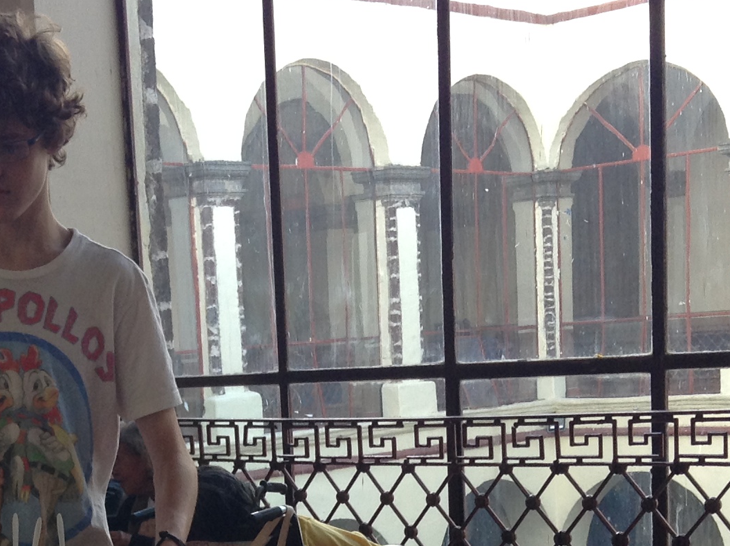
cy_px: 604
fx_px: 1706
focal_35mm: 81
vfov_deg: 17.5
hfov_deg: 23.9
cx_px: 174
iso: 32
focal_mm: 3.3
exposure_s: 1/60
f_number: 2.4
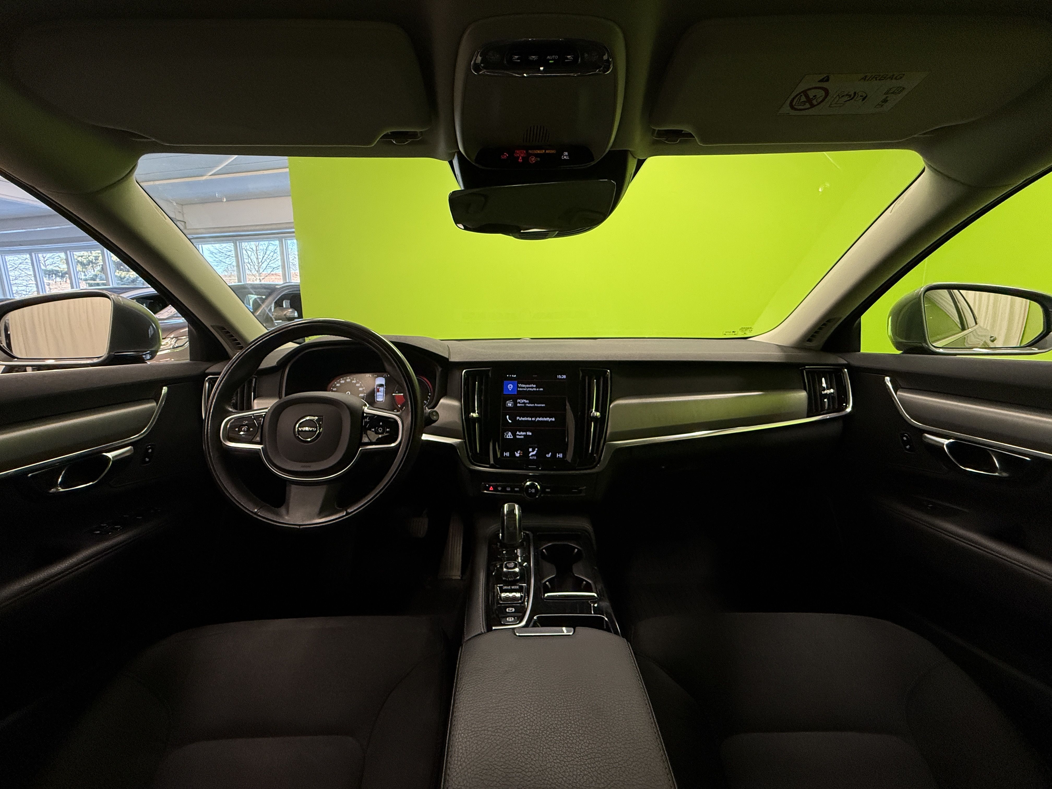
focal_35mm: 14
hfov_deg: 102.1
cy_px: 394
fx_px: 425
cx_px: 526
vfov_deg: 85.7
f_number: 2.2
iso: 250
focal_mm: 2.22
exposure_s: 1/100
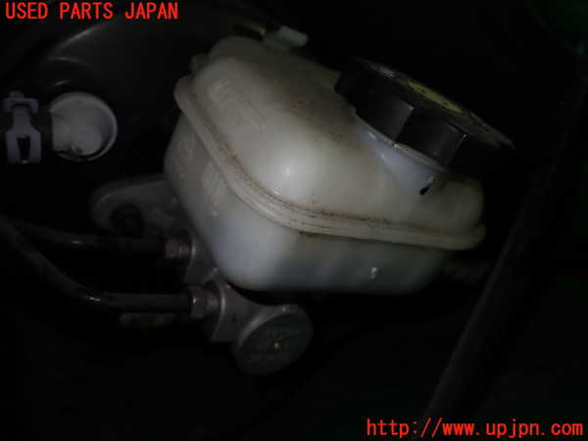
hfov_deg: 60.0
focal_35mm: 30
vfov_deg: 46.8
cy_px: 220
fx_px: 510
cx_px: 294
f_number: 2.3
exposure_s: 1/60
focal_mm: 5.4
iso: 160
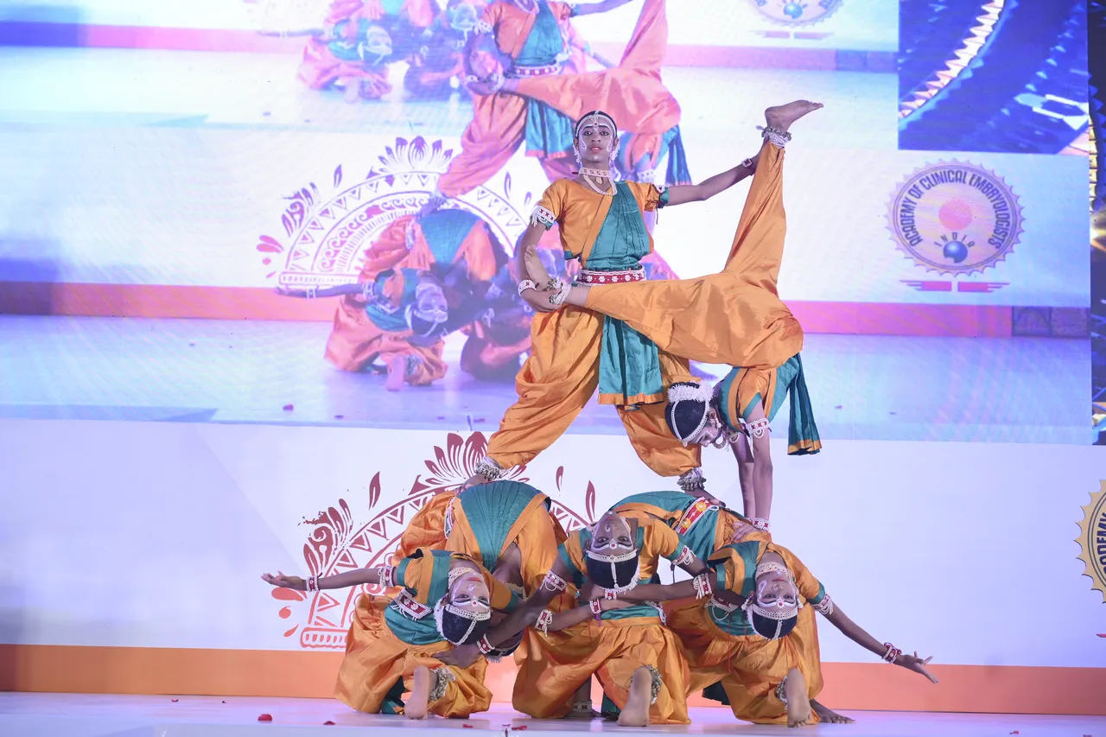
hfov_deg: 31.4
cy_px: 368
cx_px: 553
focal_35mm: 64
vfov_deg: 21.2
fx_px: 1966
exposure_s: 1/200
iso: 640
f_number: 4
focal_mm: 64
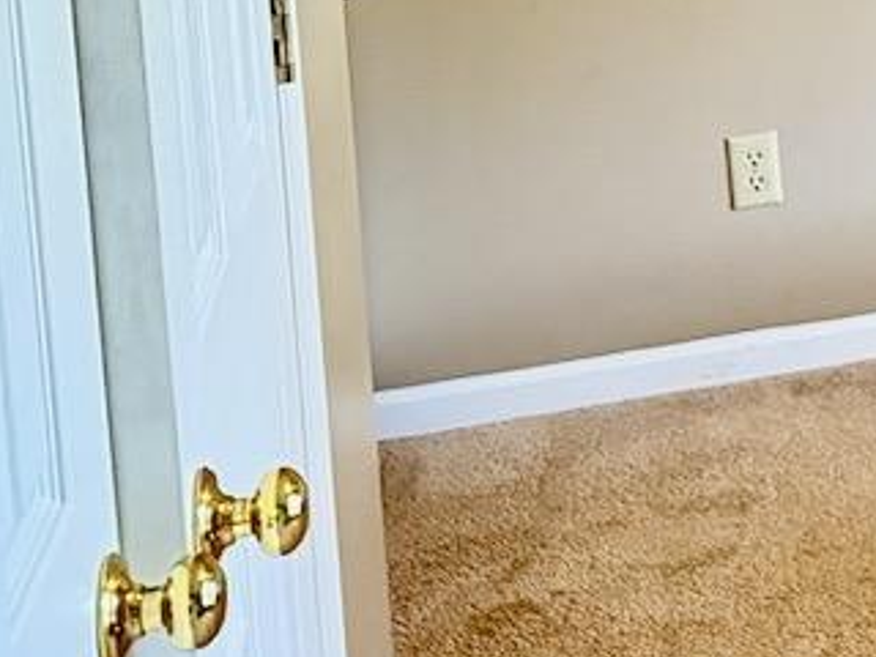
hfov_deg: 16.0
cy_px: -359
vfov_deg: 14.3
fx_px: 2429
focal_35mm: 96
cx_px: 1741
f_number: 1.78
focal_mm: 6.76
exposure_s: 1/30
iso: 800
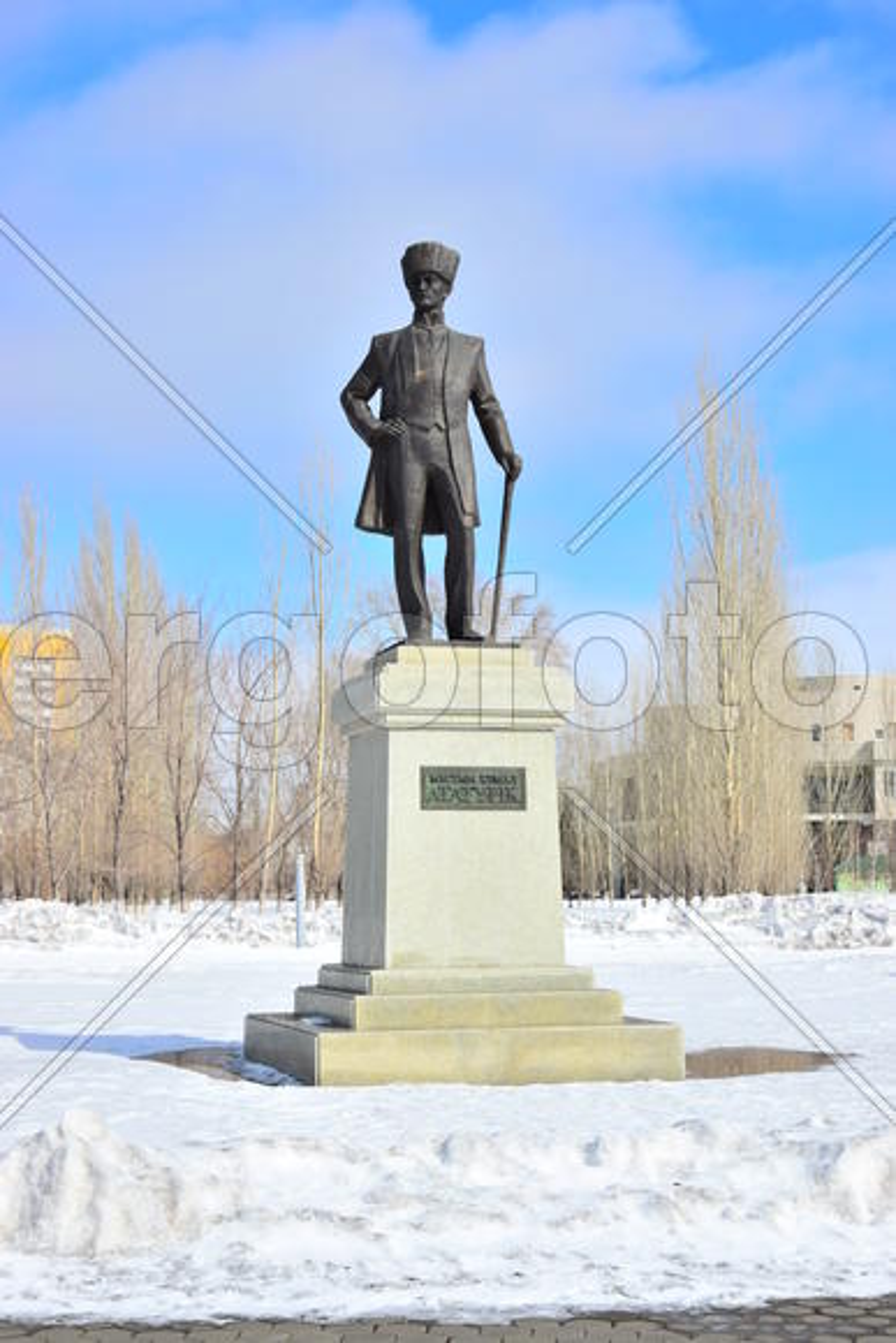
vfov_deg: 35.0
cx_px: 448
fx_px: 2127
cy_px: 672
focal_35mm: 57
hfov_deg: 23.8
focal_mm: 38
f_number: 11
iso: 100
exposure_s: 1/200
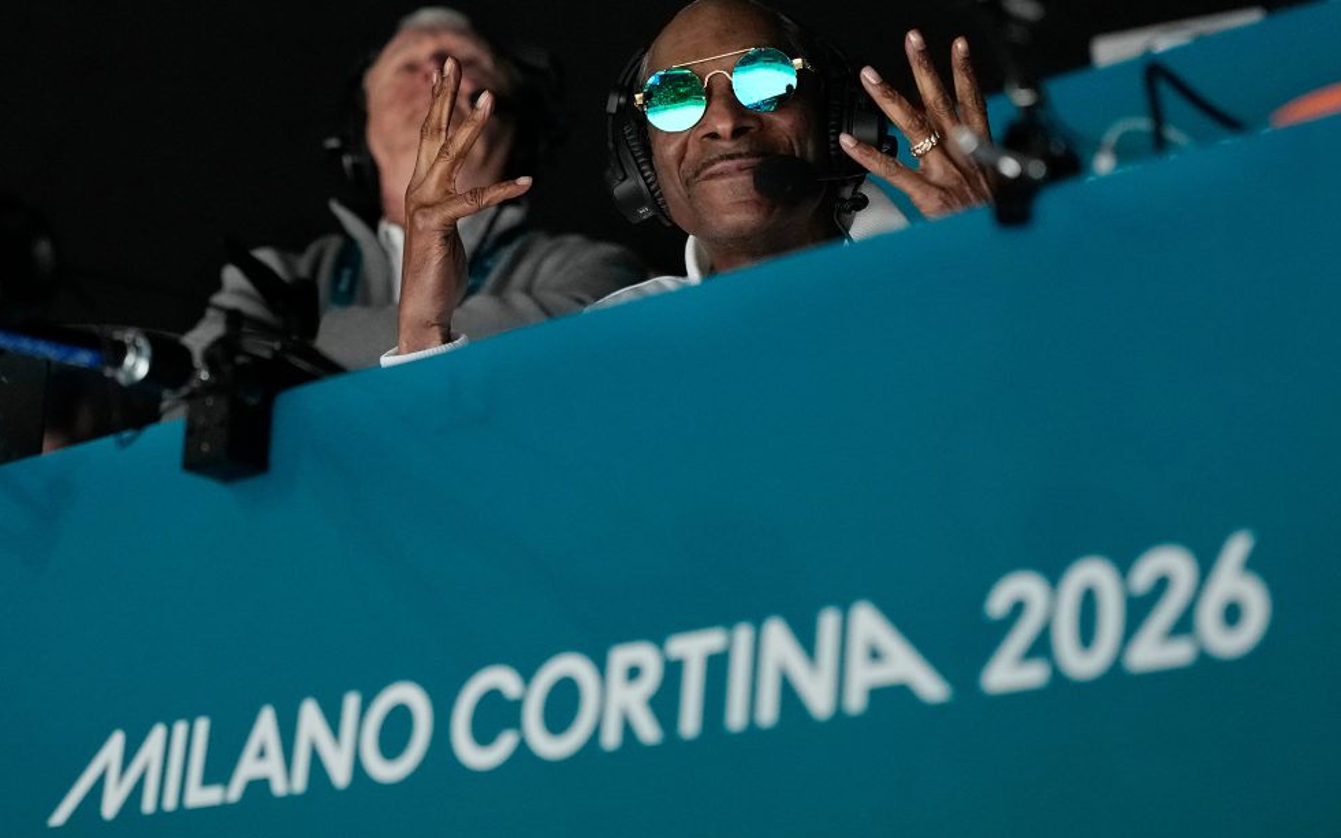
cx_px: 681
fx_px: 1900
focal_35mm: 52
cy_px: 391
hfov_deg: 38.9
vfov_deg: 24.9
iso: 4000
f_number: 2
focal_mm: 50
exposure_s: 1/1250
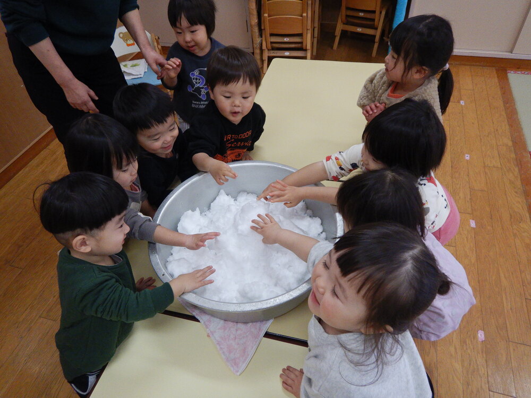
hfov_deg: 71.6
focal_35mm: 24
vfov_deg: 56.8
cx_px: 266
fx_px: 368
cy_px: 199
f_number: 2.8
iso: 125
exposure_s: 1/50
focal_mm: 4.3
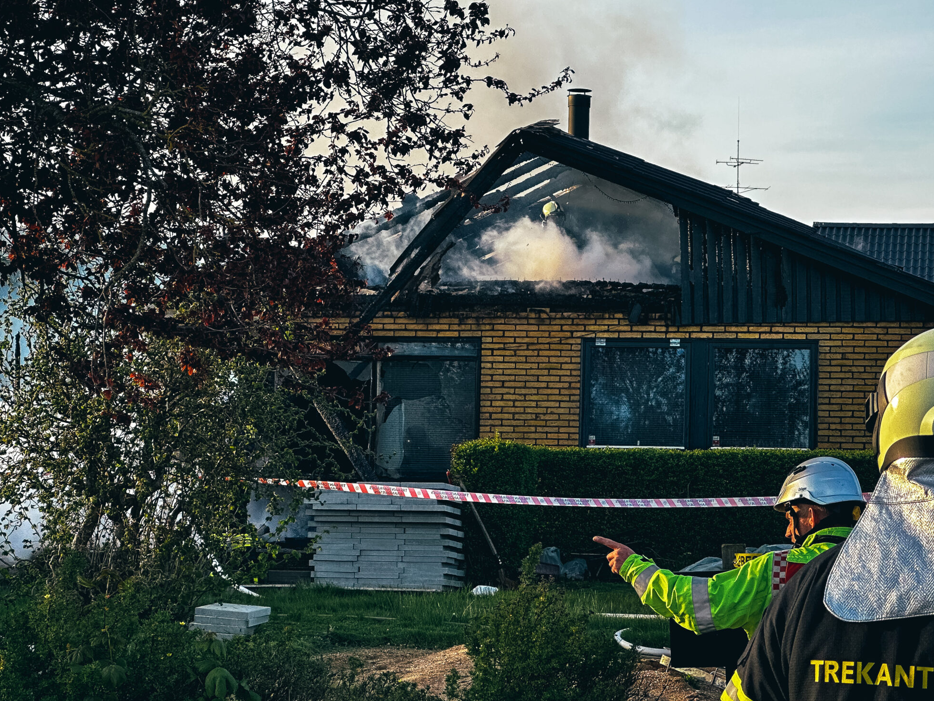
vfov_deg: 14.6
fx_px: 2725
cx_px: 519
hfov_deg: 19.4
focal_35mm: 101
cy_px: 264
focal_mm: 9
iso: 32
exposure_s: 1/280
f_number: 2.8
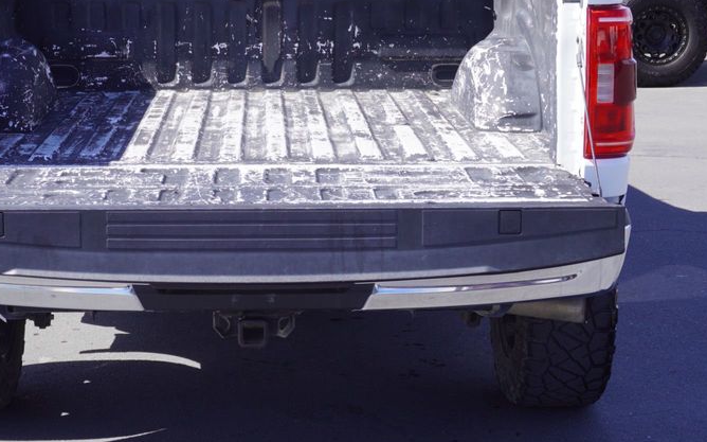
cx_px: 262
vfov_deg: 15.0
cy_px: 102
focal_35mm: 87
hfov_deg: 23.8
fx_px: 1672
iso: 100
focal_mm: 37
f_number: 9
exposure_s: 1/100
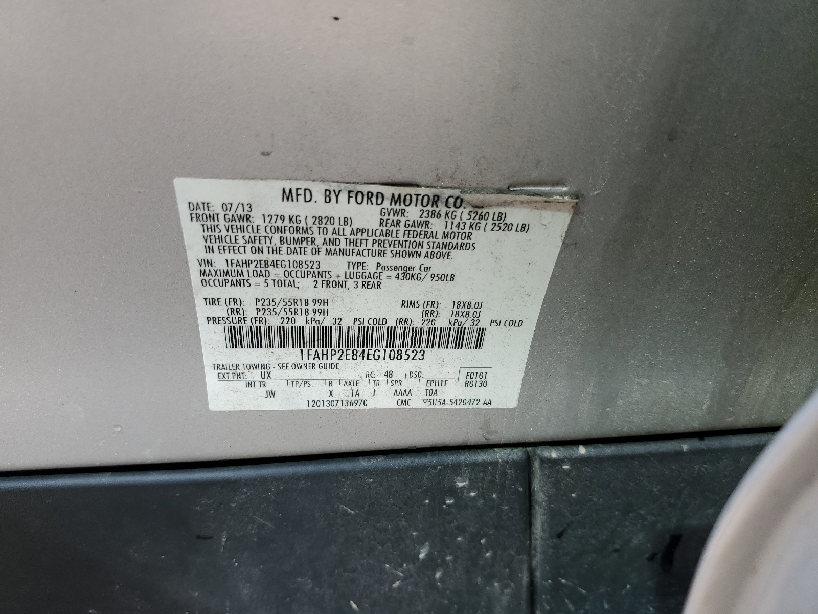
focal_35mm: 26
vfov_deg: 53.1
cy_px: 307
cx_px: 409
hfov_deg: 67.3
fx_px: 614
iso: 50
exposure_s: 1/256
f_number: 1.5
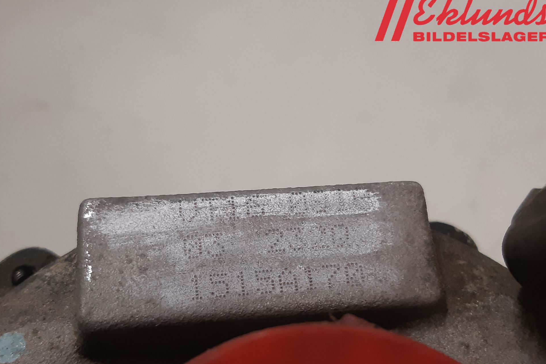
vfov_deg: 44.8
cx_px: 258
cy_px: 212
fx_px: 440
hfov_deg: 63.6
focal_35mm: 29
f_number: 1.7
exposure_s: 1/50
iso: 125
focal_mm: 3.93
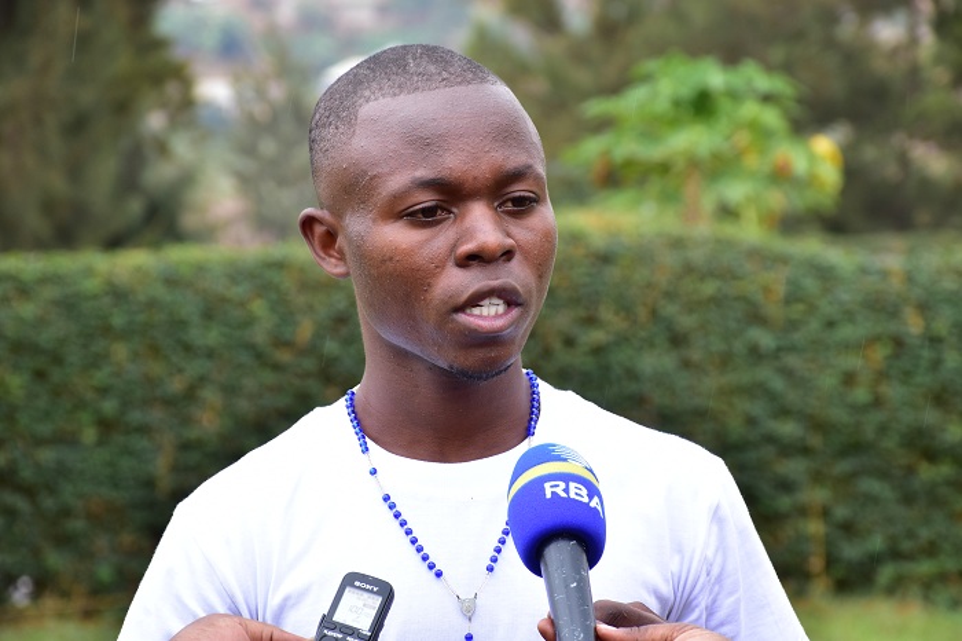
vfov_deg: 8.2
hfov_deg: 12.2
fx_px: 4487
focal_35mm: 168
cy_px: 320
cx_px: 481
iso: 250
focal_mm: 112
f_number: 9
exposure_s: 1/125
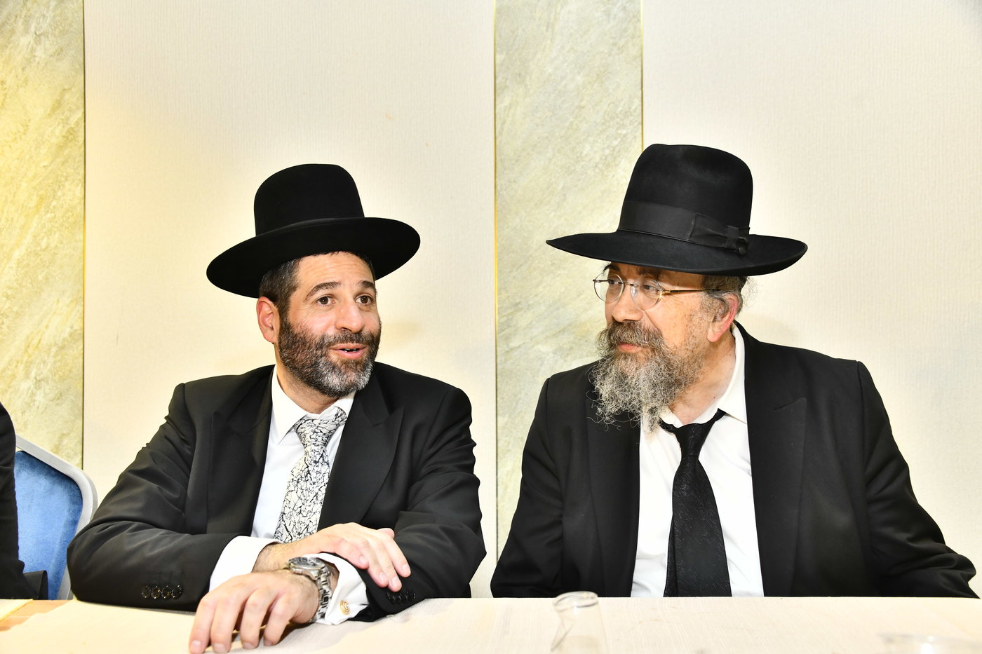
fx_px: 1091
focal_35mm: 40
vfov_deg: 33.4
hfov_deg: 48.5
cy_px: 327
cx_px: 491
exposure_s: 1/160
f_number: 5.6
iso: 1250
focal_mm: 40
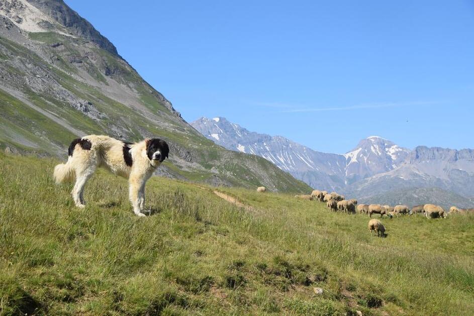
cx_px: 237
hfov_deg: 31.9
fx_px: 830
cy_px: 158
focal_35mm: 63
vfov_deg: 21.6
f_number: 10
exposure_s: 1/400
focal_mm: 42
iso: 200
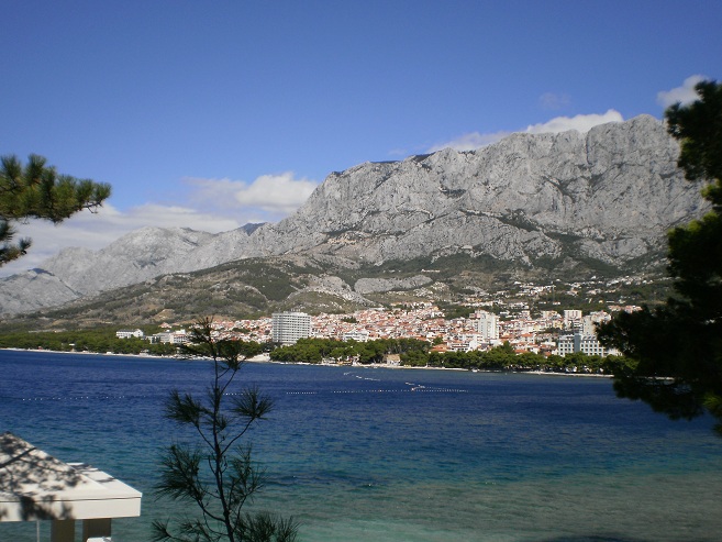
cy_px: 271
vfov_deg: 39.7
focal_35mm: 36
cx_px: 361
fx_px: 751
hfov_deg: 51.3
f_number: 4.6
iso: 100
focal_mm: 6.3
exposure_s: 1/1000
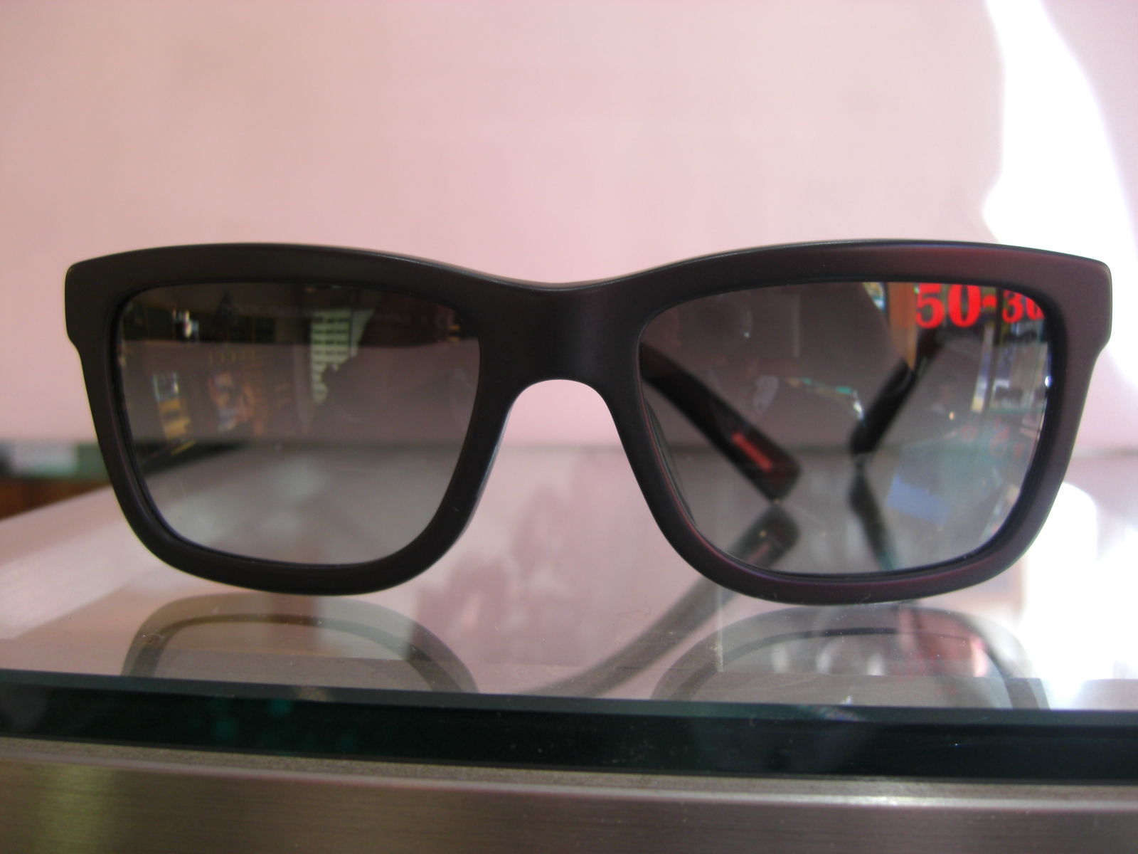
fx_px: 1249
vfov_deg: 37.7
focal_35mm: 38
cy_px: 427
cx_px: 569
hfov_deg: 49.0
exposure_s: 1/60
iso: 100
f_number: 2.8
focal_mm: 7.9
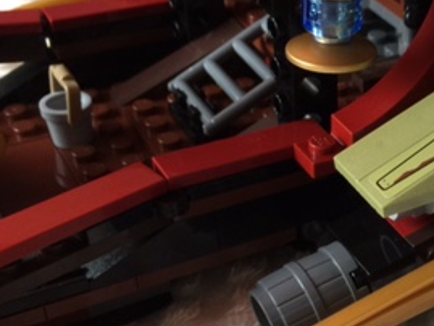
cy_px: 237
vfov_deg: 21.2
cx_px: 469
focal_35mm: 69
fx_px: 865
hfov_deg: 26.1
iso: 32
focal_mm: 4.15
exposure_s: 1/15
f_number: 2.2
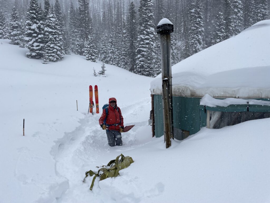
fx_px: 203
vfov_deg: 53.1
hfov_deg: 67.3
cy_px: 102
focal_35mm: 26
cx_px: 135
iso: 32
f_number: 1.6
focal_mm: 4.2
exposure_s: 1/963
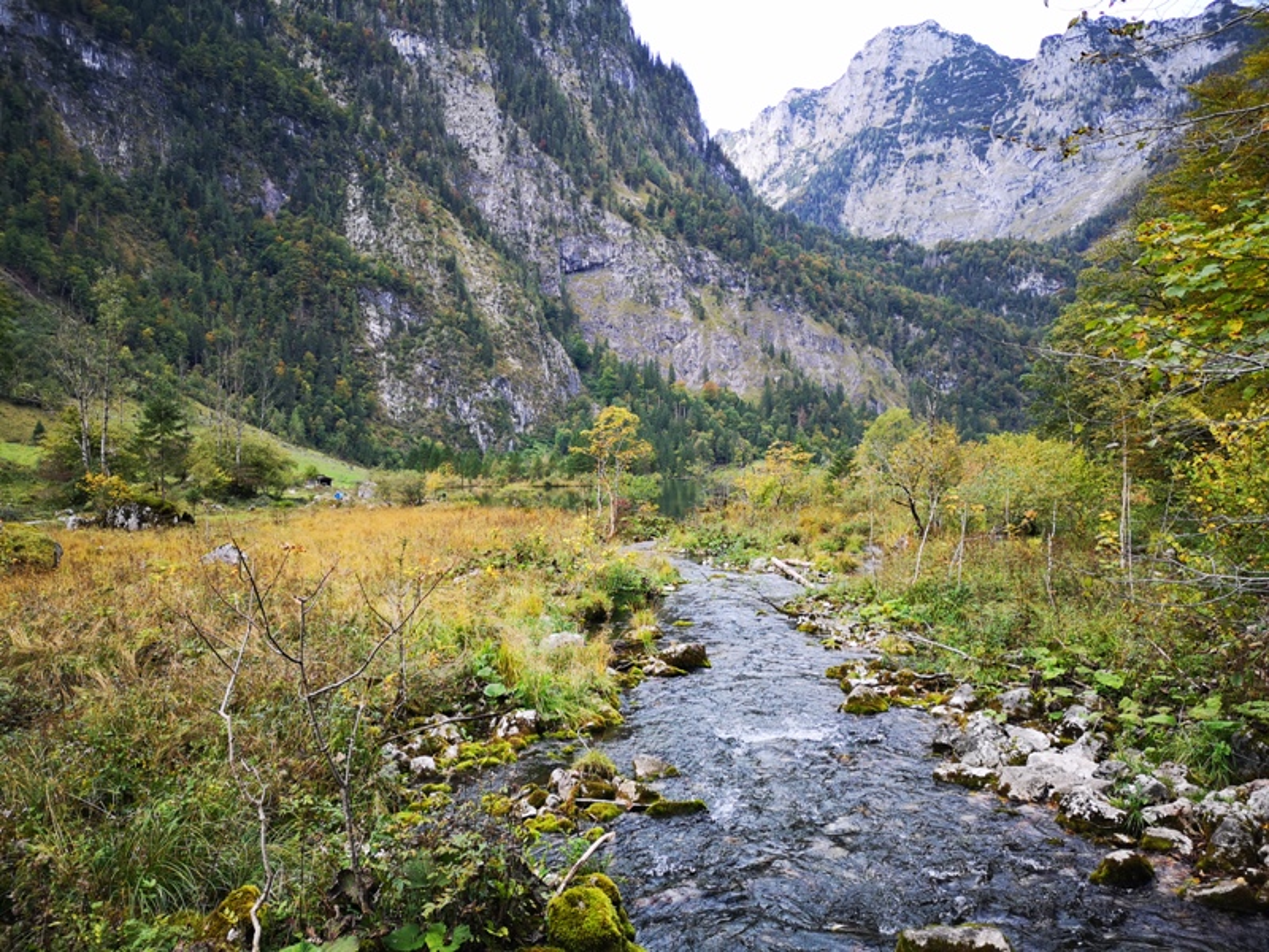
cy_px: 476
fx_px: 990
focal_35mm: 27
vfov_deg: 51.4
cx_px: 634
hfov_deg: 65.3
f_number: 1.8
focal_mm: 3.95
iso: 50
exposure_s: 1/243
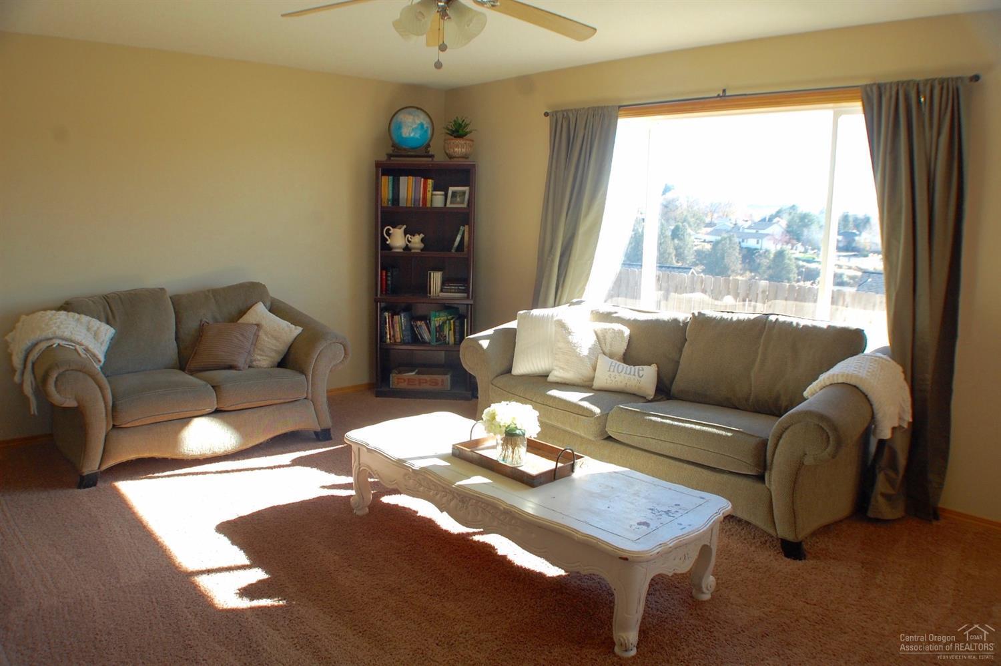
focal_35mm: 30
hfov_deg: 62.0
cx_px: 500
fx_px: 833
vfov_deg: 43.5
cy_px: 333
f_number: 5.6
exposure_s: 1/125
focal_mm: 20
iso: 400
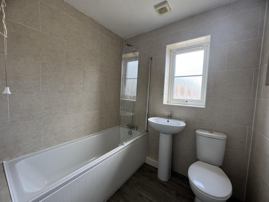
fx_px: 109
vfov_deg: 85.7
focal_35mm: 14
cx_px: 134
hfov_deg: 102.1
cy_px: 101
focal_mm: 2.22
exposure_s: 1/99
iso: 125
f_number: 2.2
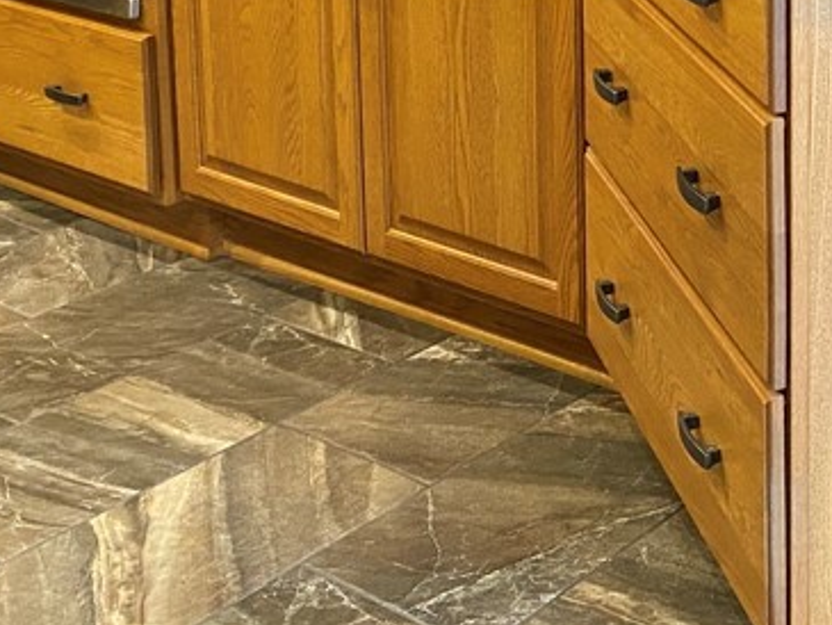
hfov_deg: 25.0
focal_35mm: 73
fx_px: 1755
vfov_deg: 18.4
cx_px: 884
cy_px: -244
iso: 400
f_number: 1.8
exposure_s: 1/60
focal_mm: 4.25
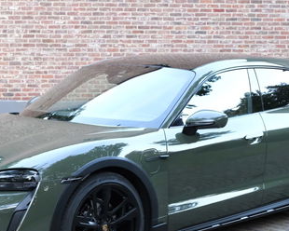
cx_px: 128
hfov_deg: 24.1
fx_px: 676
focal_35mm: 79
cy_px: 148
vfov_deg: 19.4
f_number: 5.6
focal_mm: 22.7
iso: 3200
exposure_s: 1/30
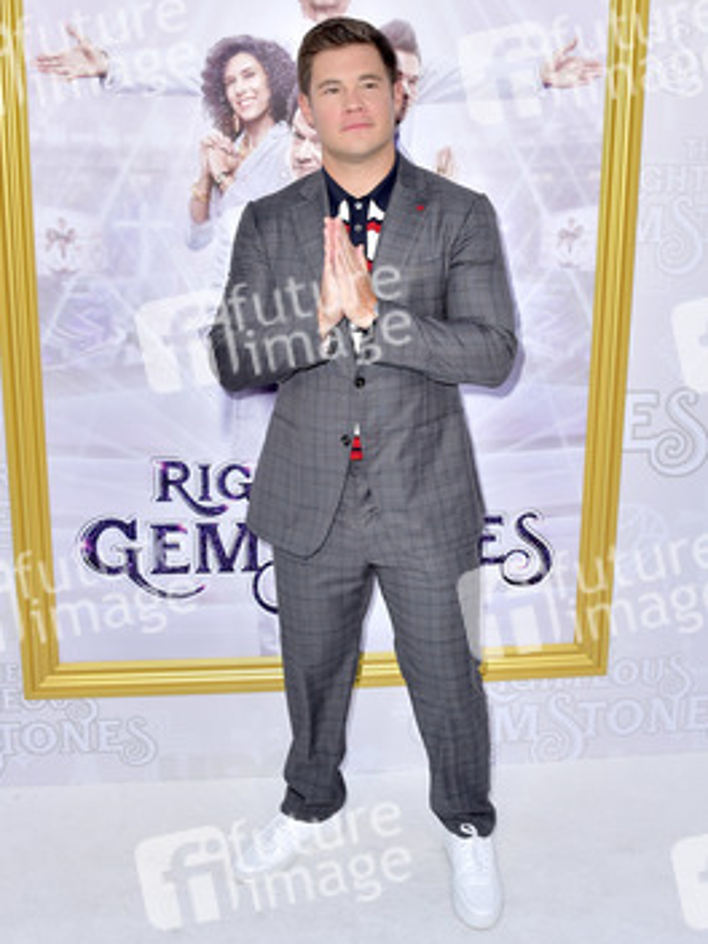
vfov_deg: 52.6
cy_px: 464
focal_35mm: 35
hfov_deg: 40.7
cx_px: 353
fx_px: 954
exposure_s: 1/250
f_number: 7.1
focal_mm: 32
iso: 320
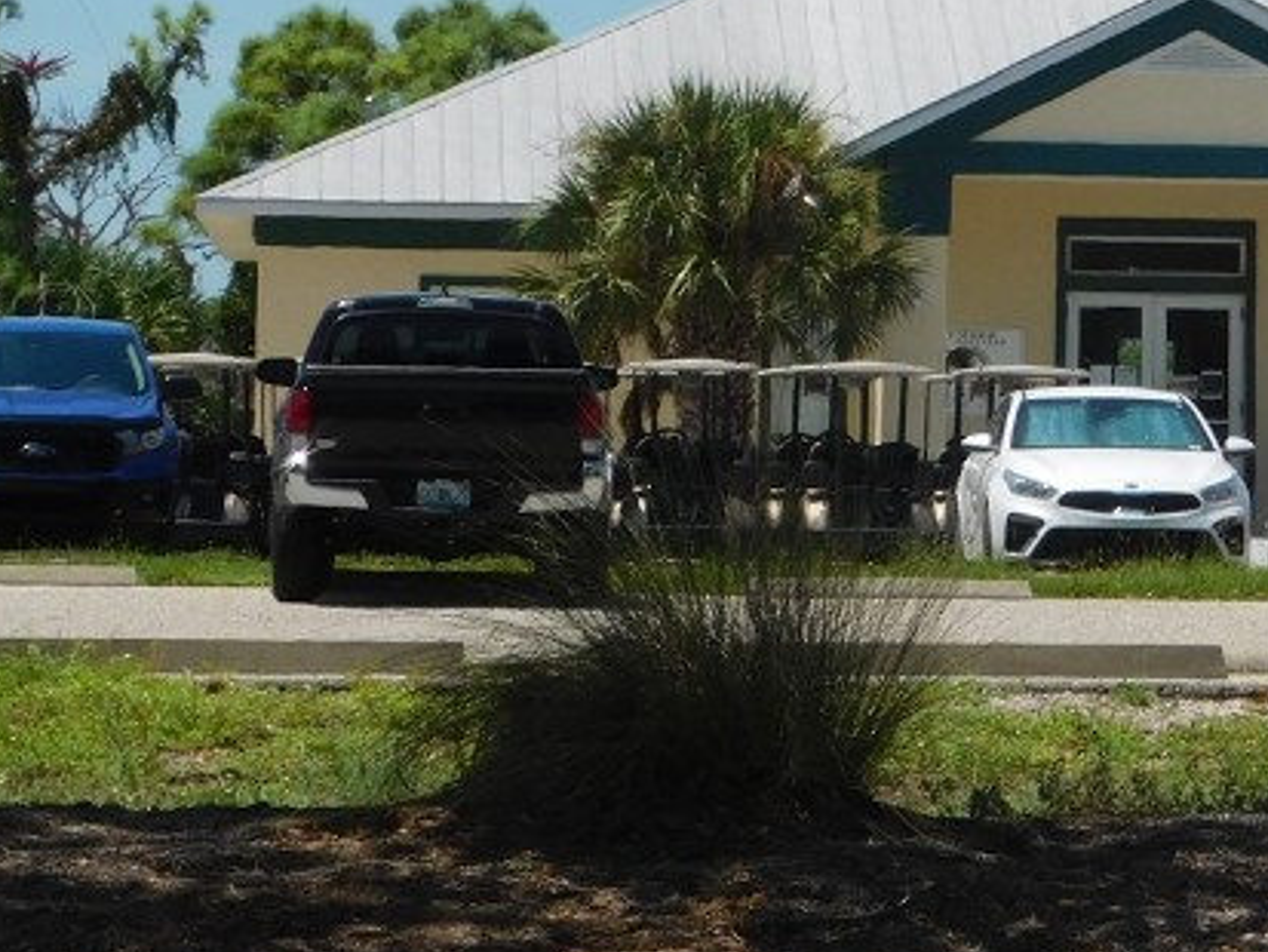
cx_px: 1259
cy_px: 111
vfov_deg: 8.4
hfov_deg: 11.1
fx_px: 6449
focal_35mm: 176
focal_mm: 12.6
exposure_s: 1/1500
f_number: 4.3
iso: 125
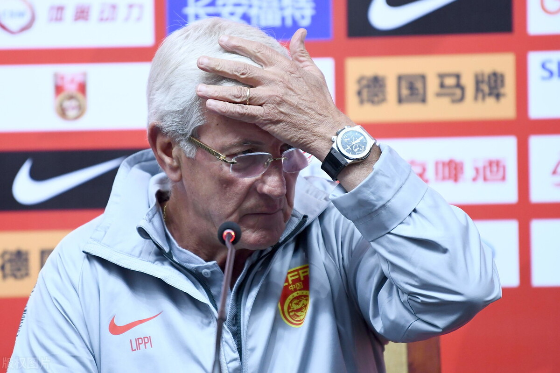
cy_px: 186
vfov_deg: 4.6
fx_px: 4665
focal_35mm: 300
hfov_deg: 6.9
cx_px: 280
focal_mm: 200
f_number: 2.8
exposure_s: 1/250
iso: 1600
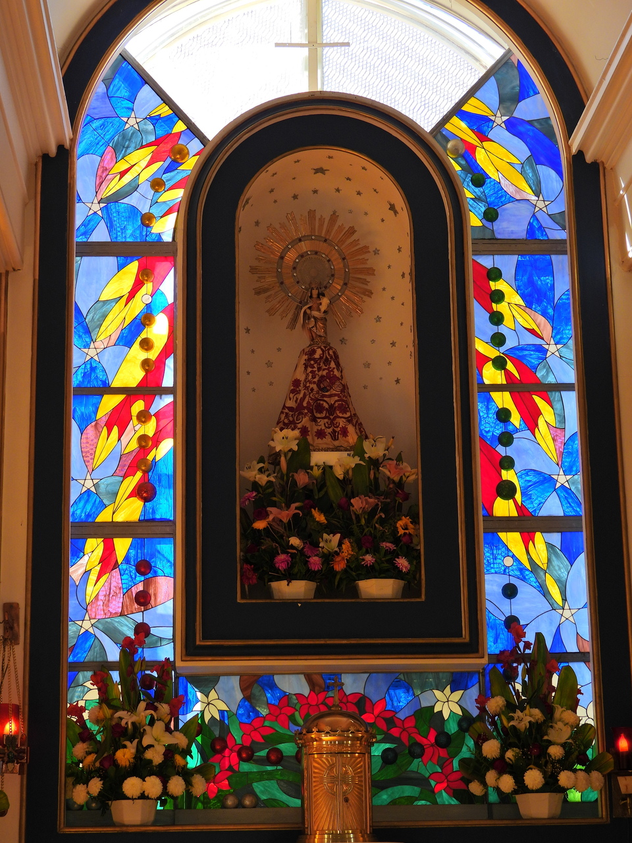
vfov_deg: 26.0
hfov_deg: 19.6
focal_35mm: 75
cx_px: 316
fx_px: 1826
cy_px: 422
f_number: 3.5
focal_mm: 13.4
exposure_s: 1/80
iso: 100
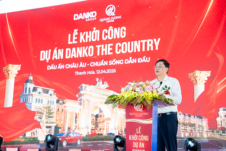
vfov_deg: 23.3
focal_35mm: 58
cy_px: 76
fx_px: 366
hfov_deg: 34.3
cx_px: 113
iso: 250
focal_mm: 58.3
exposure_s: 1/400
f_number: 4
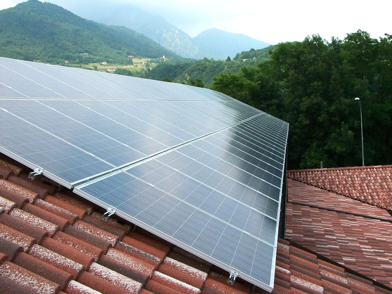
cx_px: 196
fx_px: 385
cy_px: 147
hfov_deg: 54.0
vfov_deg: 41.8
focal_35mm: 34
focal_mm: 5.7
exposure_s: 1/250
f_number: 5.5
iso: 80
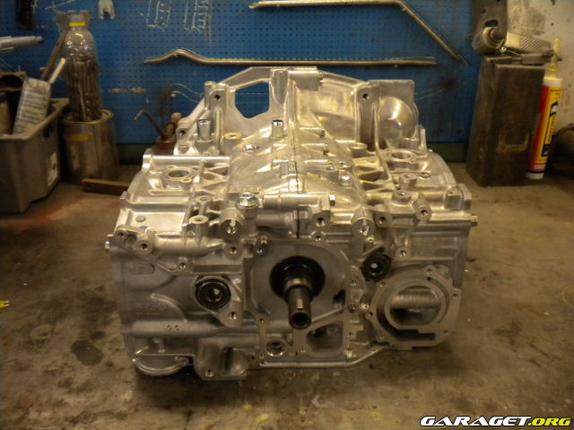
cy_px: 215
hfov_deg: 52.6
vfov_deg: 40.7
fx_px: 580
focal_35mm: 35
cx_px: 287
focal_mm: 6.3
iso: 400
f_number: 3.1
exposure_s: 1/50
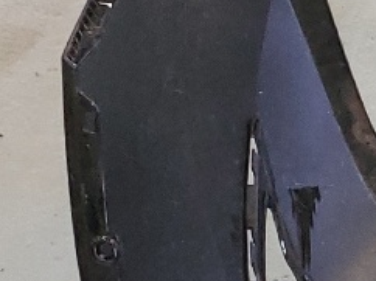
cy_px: 217
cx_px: 1094
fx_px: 1866
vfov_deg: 8.6
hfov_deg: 9.3
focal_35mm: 172
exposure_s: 1/60.2
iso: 153
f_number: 1.5
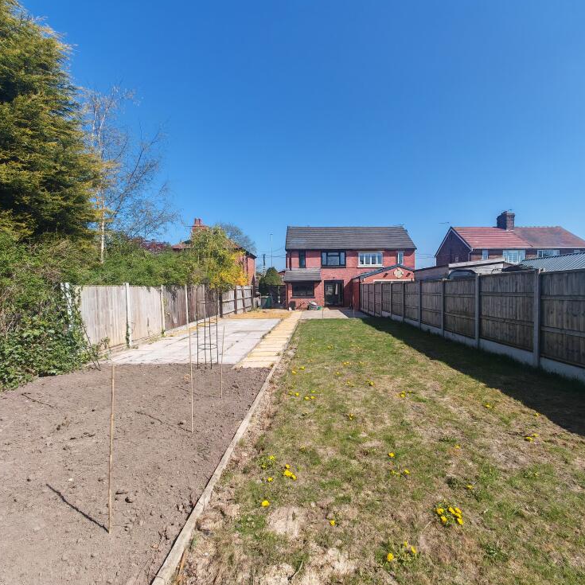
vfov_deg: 87.4
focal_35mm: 16
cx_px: 324
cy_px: 298
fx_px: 306
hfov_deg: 87.1
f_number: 2
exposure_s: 1/480
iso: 50
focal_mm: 1.82
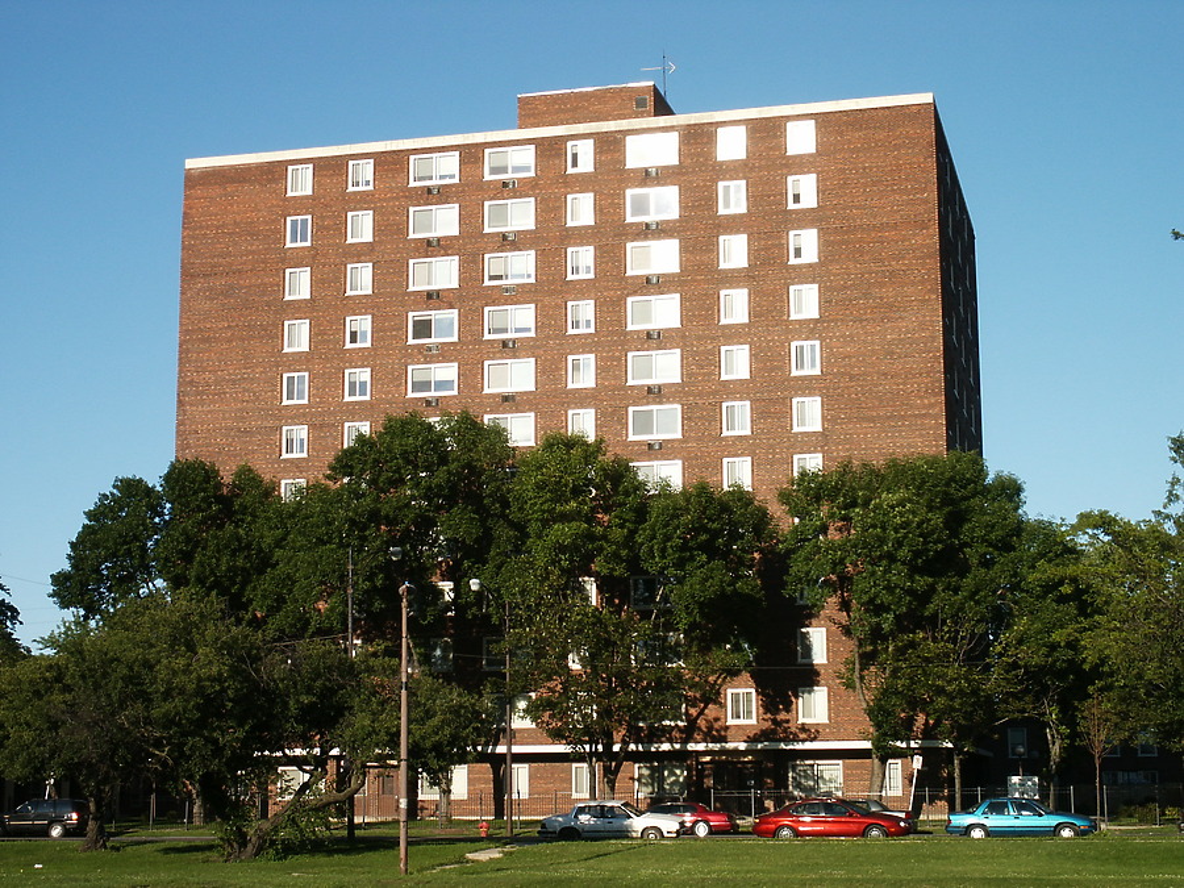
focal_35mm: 57
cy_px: 444
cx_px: 592
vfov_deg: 25.7
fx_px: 1950
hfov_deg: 33.8
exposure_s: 1/180
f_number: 8
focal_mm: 11.89
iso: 64
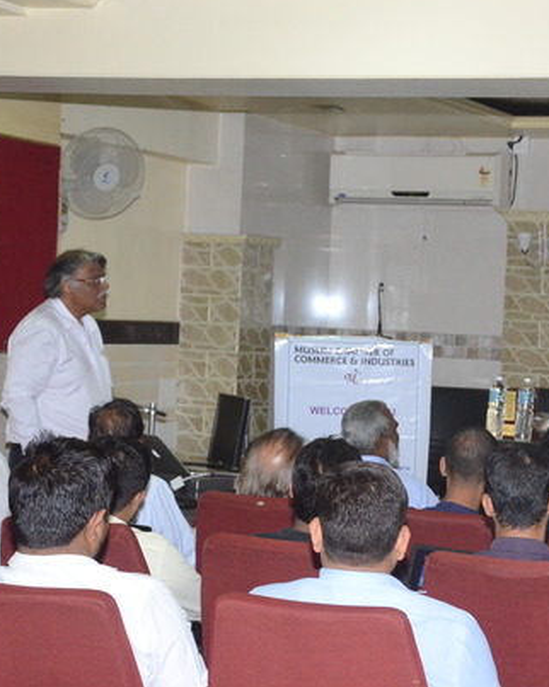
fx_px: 1966
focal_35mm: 97
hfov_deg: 15.8
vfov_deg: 19.8
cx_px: 445
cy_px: 341
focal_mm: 45
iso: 4000
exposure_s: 1/125
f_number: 5.6
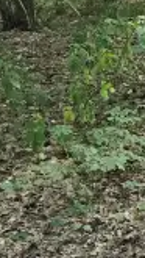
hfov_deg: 8.5
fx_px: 751
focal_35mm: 110
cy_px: 59
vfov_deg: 19.3
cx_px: 488
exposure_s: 1/50
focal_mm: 4.84
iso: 250
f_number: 1.8
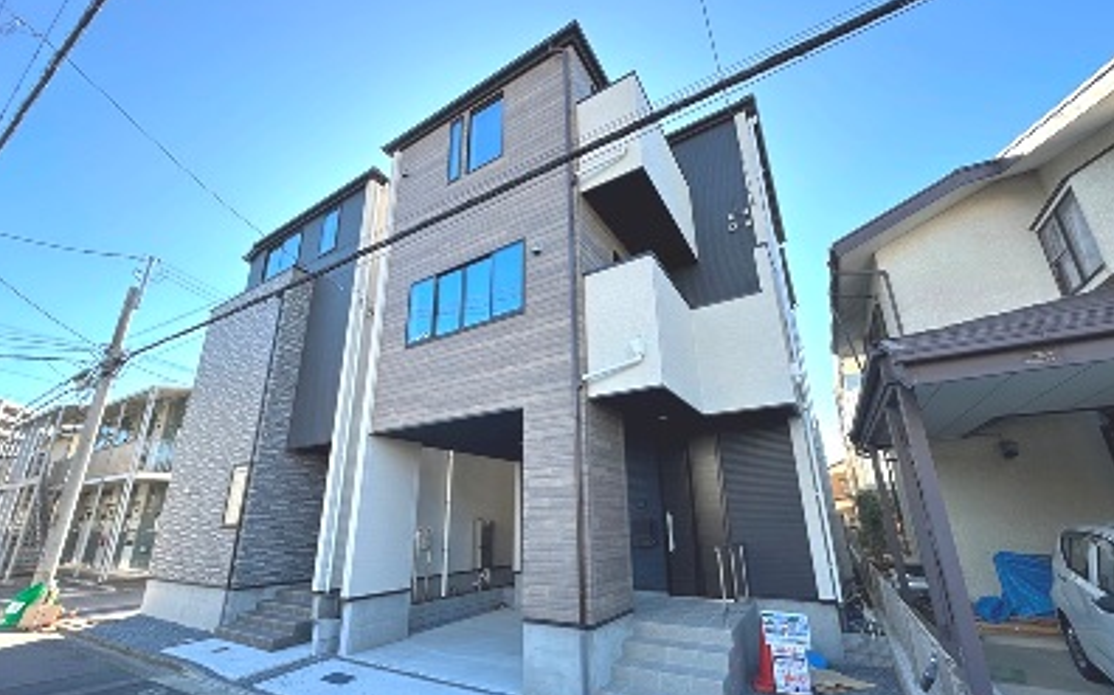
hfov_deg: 101.5
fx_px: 455
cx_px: 557
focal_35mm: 15
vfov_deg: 74.5
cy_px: 383
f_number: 2.2
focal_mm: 2.22
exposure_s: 1/276
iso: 40
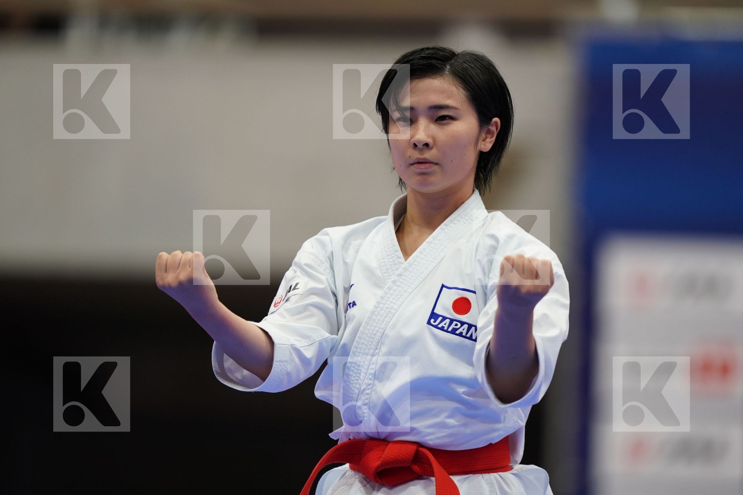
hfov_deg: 5.2
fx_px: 8255
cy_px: 248
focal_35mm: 400
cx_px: 372
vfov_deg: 3.4
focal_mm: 400
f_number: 2.8
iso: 1600
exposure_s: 1/500
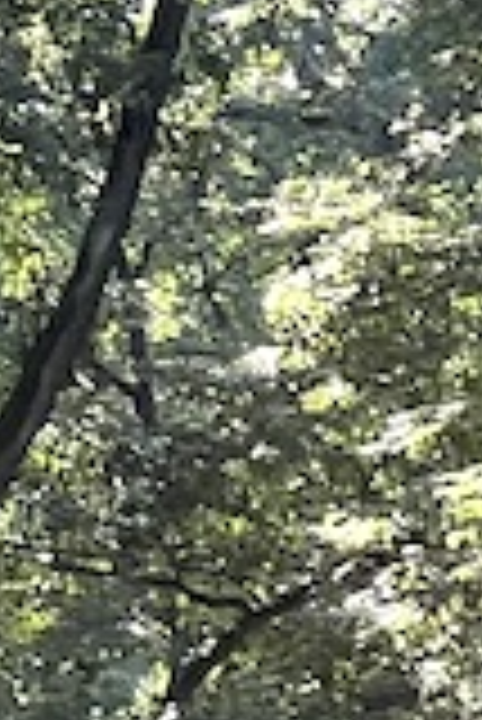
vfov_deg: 3.4
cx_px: -477
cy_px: 1210
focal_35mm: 599
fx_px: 12003
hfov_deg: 2.3
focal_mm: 9
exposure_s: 1/99
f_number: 2.8
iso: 80
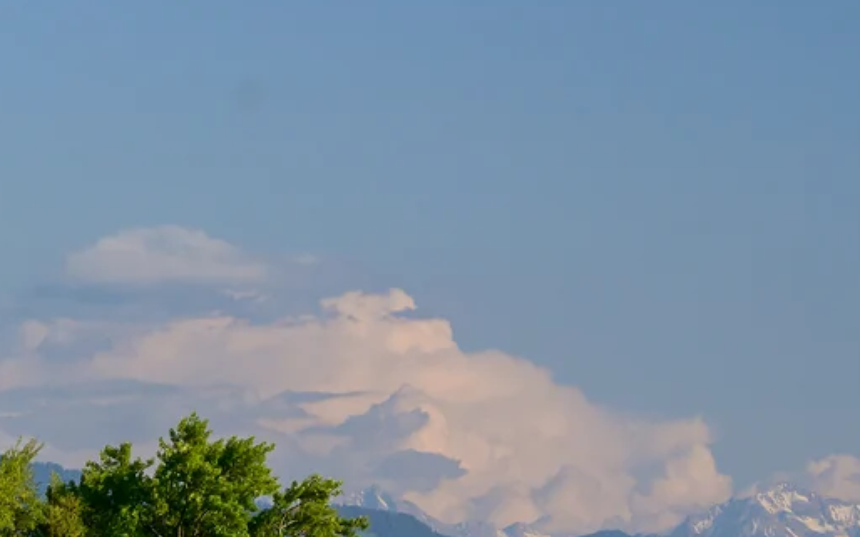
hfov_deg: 6.1
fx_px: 7920
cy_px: 989
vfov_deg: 3.9
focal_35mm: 338
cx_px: -479
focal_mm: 70
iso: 400
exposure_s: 1/500
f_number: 8
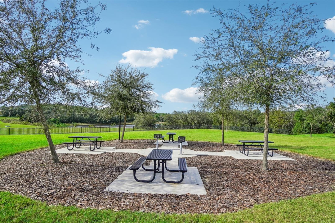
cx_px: 168
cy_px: 112
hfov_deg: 85.4
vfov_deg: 63.2
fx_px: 181
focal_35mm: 20
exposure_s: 1/1000
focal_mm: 13
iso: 400
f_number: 8
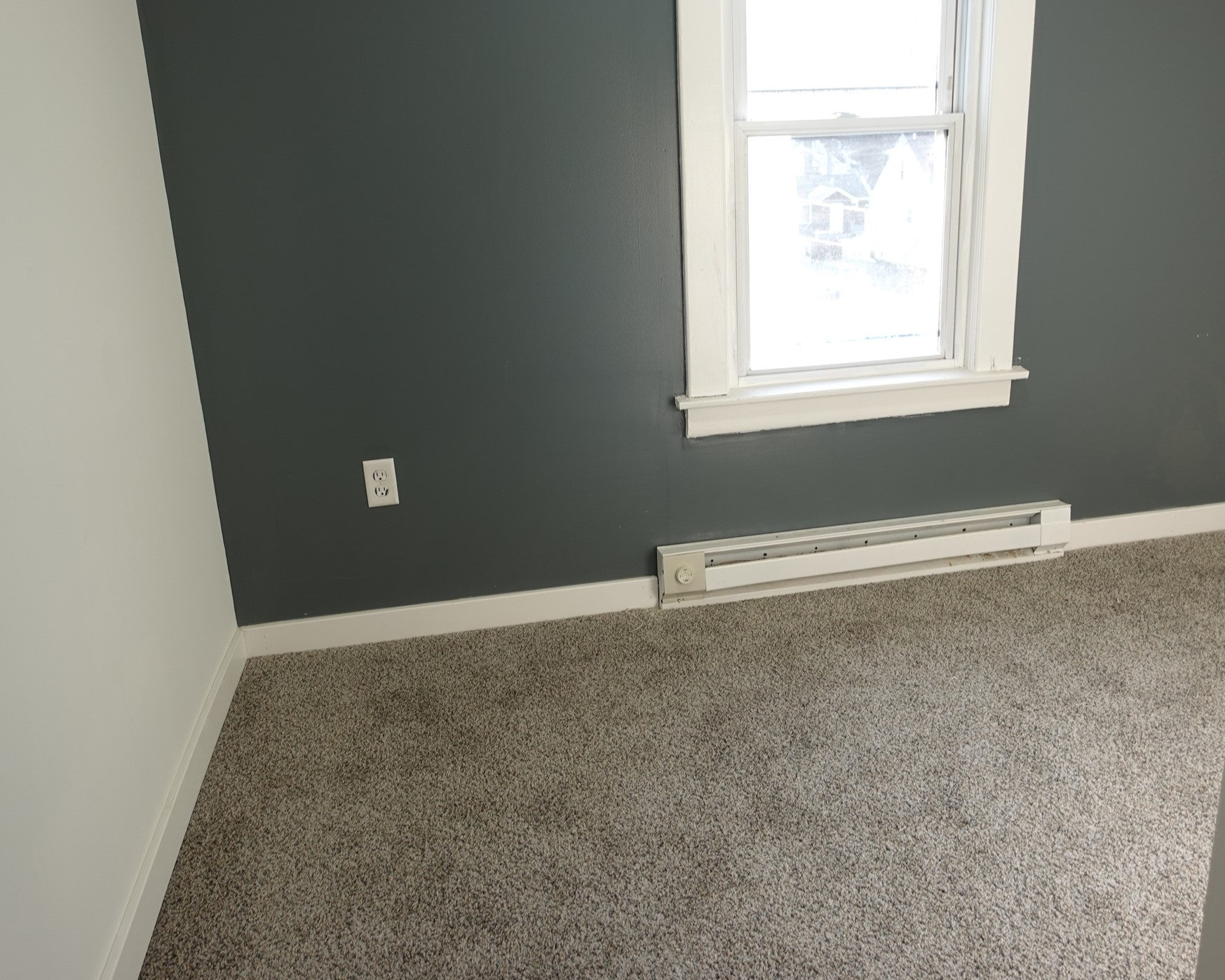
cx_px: 655
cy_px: 480
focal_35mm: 28
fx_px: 1015
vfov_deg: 51.5
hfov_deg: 62.1
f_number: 2.5
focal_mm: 9.4
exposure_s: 1/50
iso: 80
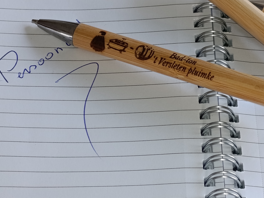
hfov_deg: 12.8
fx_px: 1176
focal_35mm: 154
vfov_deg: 9.7
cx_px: 165
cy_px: 106
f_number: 1.65
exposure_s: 1/99.9
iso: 276
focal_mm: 6.11
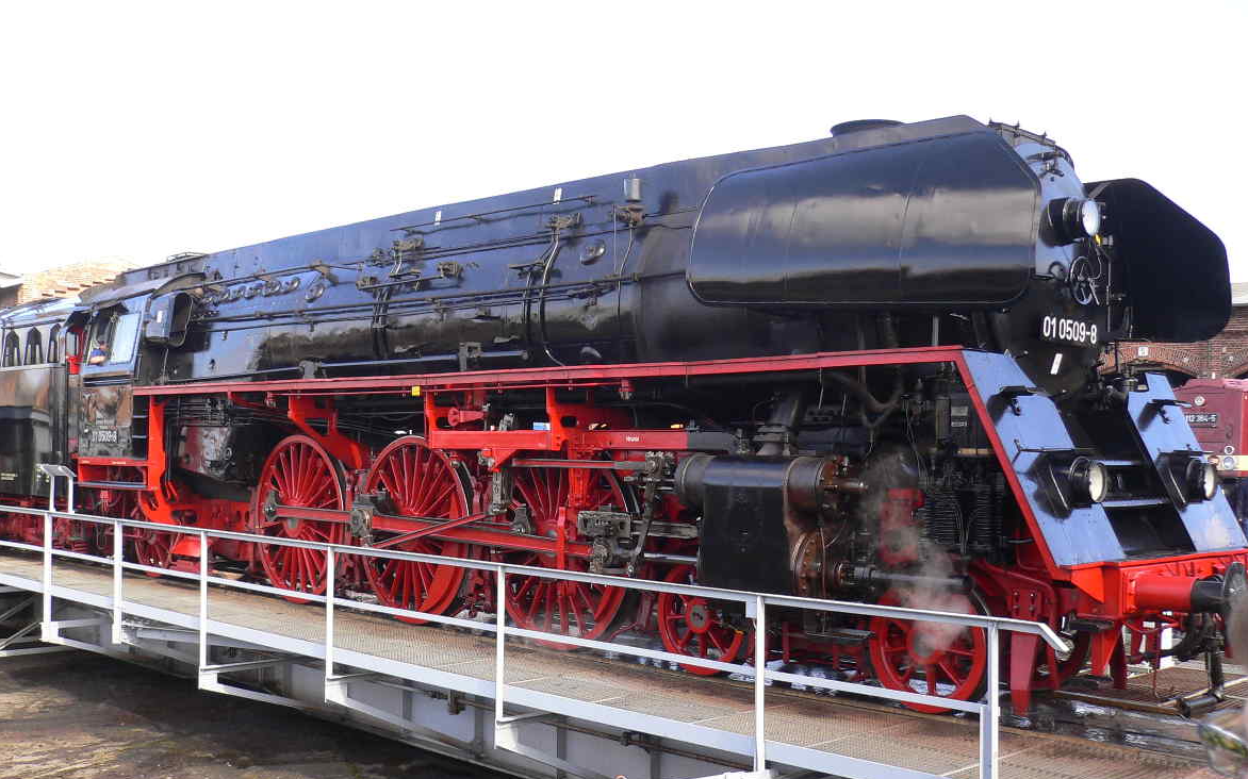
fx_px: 1292
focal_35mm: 38
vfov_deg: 33.6
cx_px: 620
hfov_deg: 51.6
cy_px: 419
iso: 100
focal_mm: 5.8
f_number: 2.8
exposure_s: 1/250
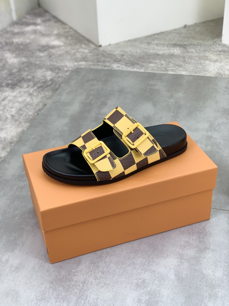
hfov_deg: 28.0
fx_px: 459
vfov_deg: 36.8
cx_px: 114
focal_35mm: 52
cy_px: 153
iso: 25
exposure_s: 1/100
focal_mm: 6
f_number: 2.4
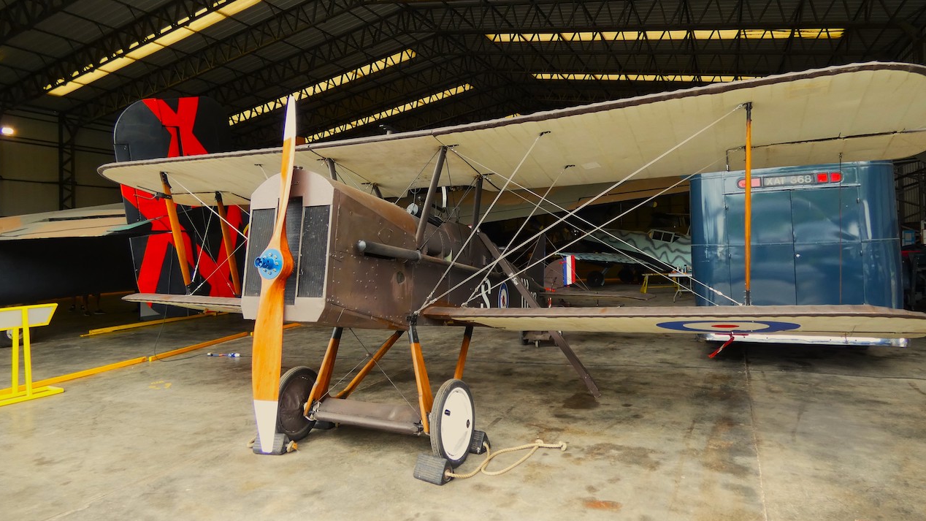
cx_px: 464
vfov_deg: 51.4
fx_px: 540
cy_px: 233
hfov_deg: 81.2
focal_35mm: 22
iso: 80
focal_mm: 3.6
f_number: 2.8
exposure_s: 1/60
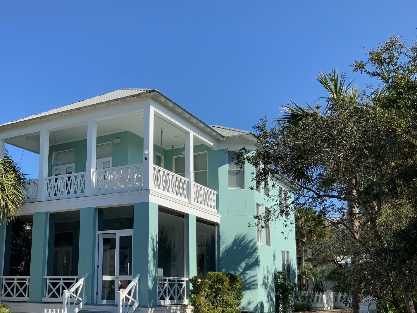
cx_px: 132
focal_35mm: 41
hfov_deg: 45.0
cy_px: 207
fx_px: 494
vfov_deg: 34.8
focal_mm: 3
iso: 16
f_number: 1.8
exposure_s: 1/1675
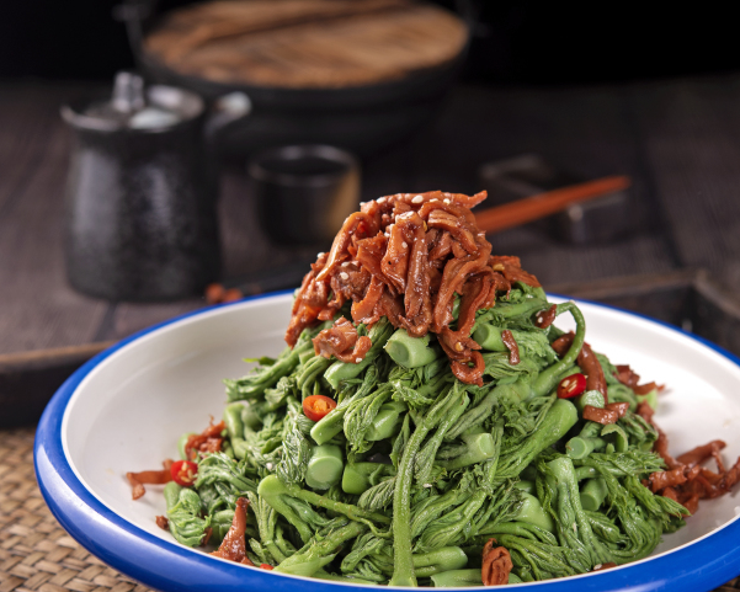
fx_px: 2103
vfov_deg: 16.0
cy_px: 354
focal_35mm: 96
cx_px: 430
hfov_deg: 19.9
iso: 100
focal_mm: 60
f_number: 5
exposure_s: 1/125
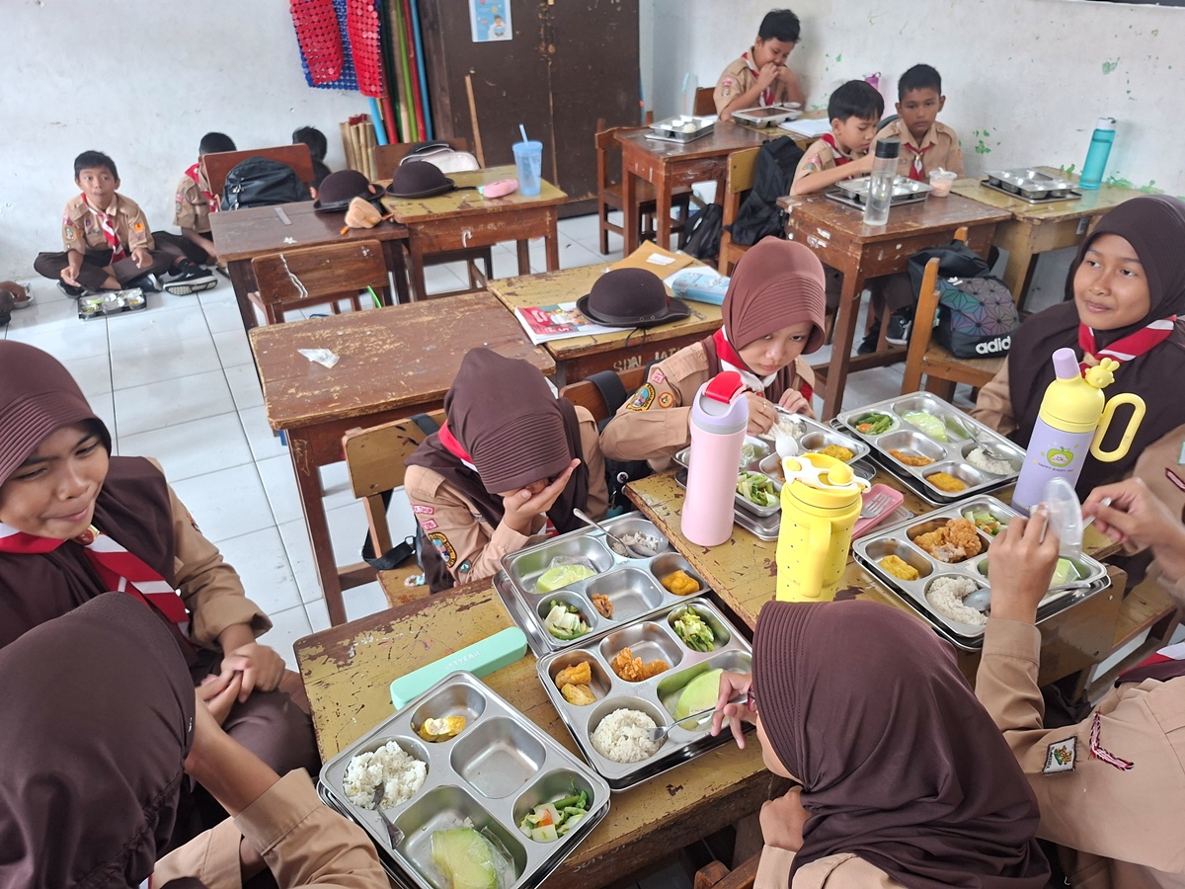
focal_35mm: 23
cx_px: 592
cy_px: 444
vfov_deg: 58.9
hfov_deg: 73.9
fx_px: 787
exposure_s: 1/33
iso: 250
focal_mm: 5.54
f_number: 1.8
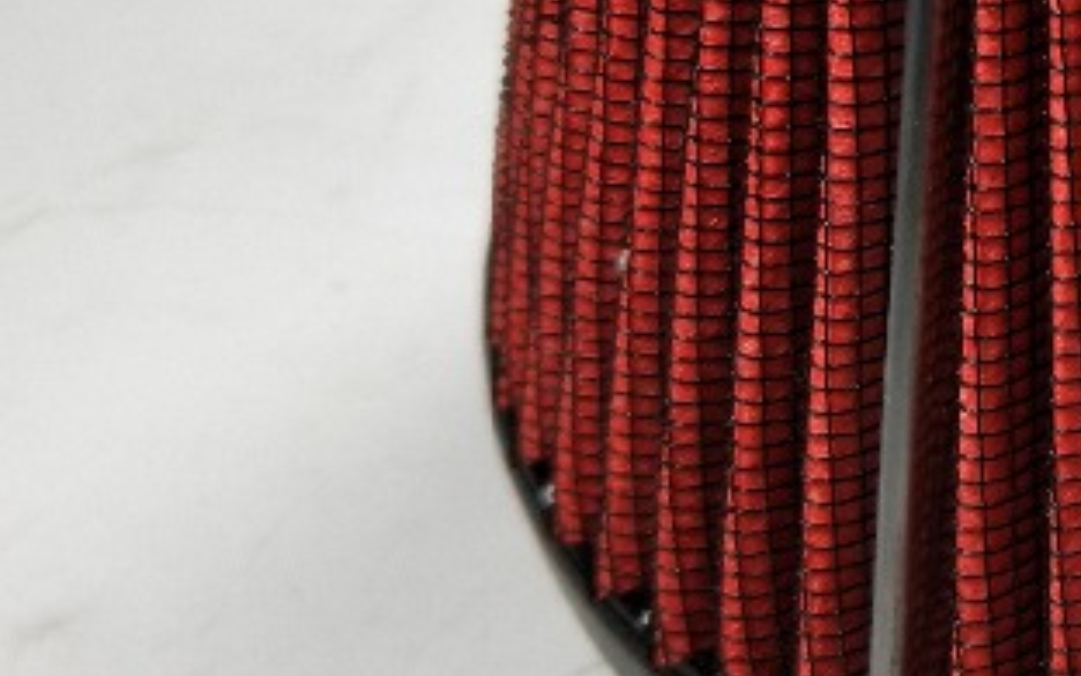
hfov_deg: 21.7
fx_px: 2504
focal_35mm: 85
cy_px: -35
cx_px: 1455
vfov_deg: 15.0
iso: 33
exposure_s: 1/184
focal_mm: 4.27
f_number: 1.7
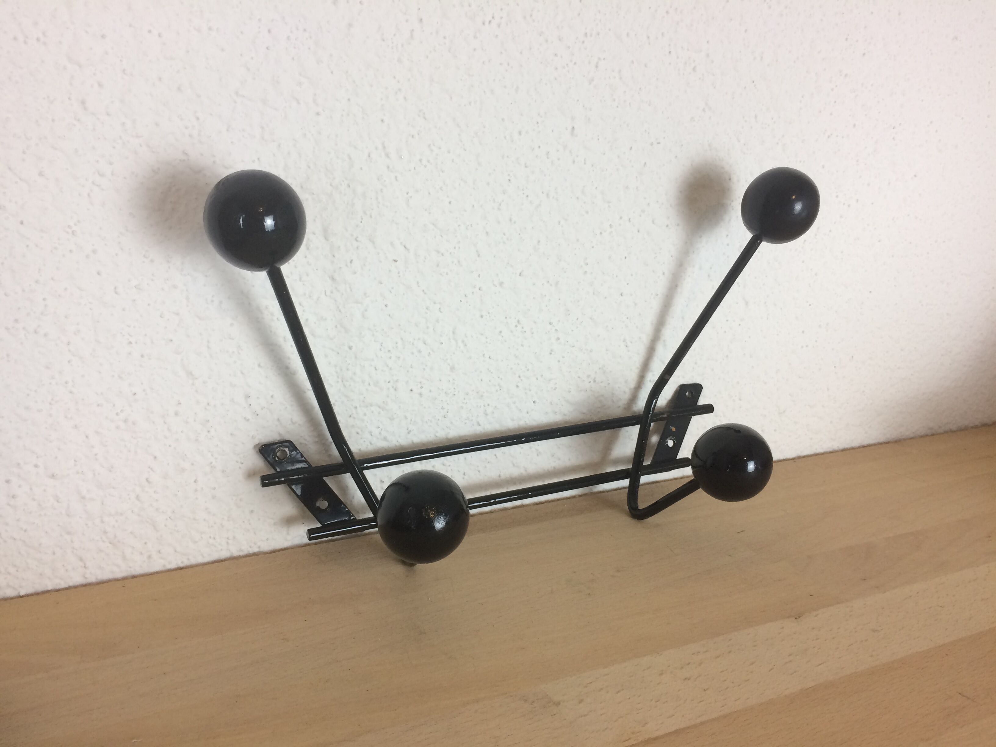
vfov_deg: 48.2
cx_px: 498
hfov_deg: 61.7
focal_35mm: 29
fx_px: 834
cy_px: 374
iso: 40
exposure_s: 1/33
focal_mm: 4.15
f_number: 2.2
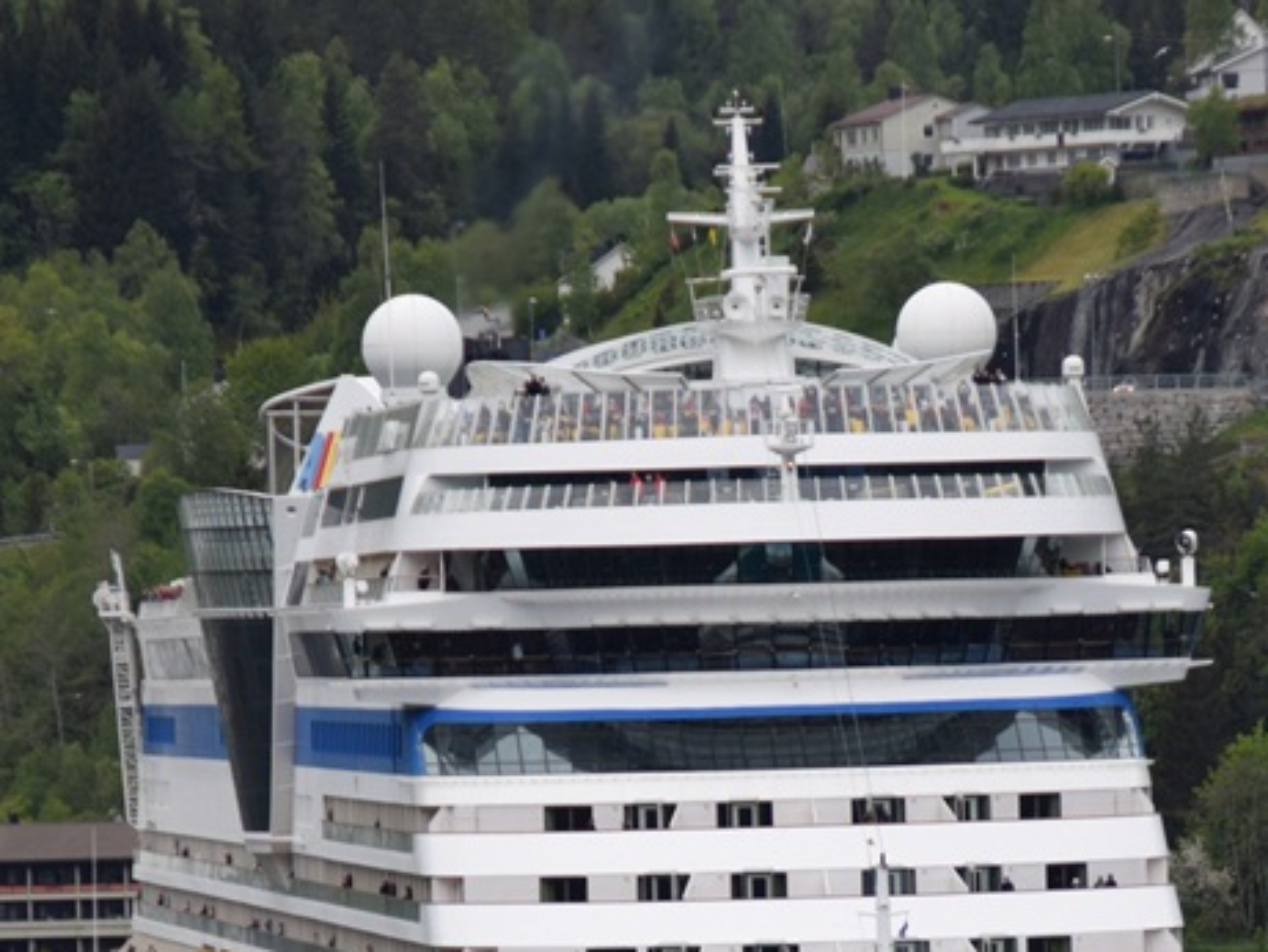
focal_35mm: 422
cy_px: 731
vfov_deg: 3.5
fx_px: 15464
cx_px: 759
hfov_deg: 4.7
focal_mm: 135
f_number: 7.1
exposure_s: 1/800
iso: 400
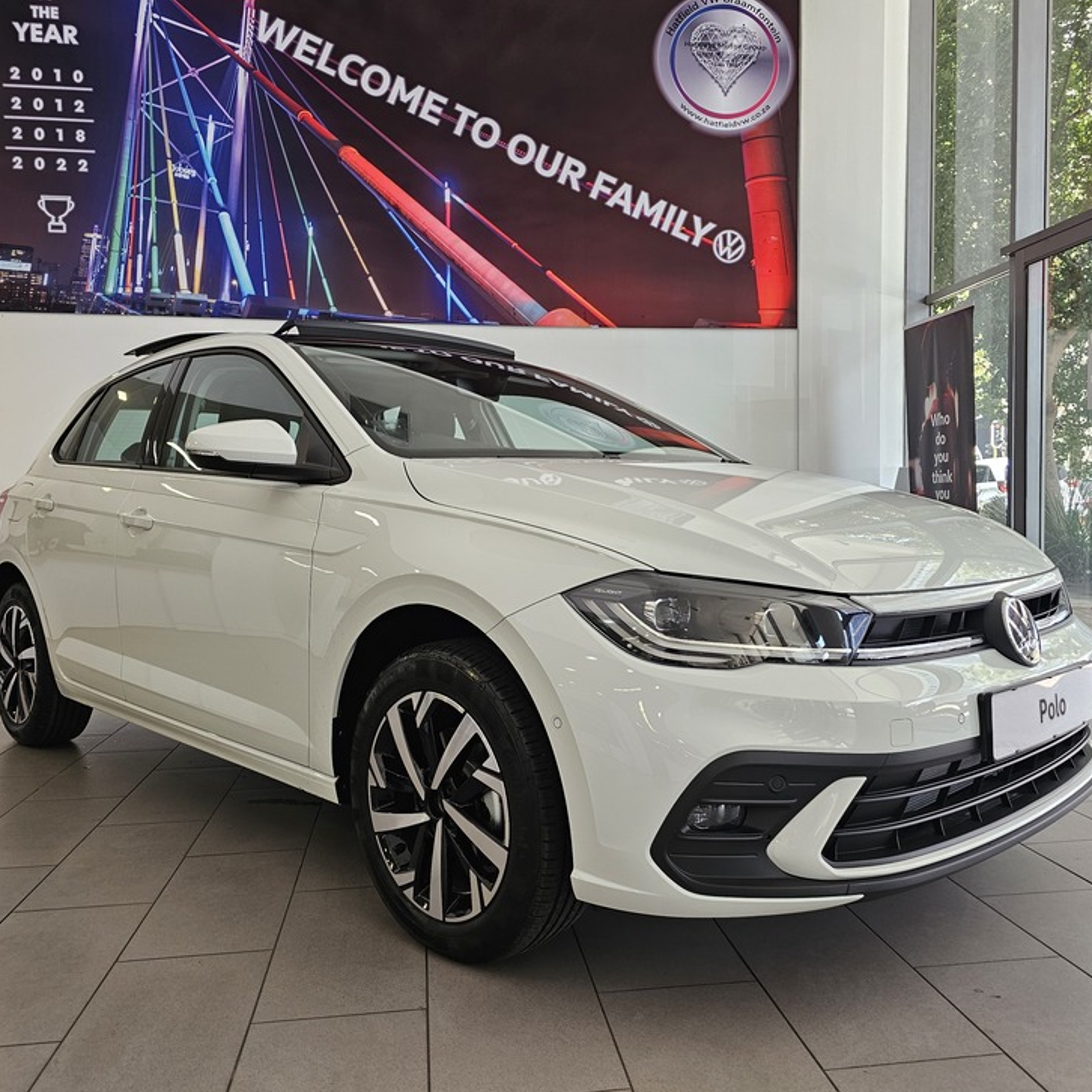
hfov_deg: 57.3
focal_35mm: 28
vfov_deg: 57.3
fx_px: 999
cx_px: 543
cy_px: 535
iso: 125
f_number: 1.7
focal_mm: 6.3
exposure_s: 1/180
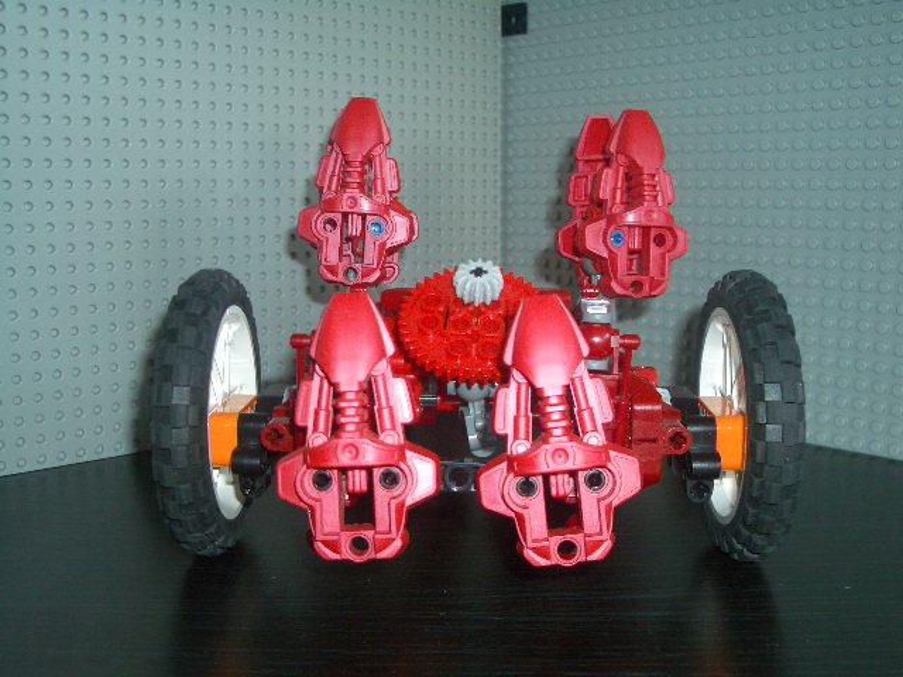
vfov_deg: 35.1
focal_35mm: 41
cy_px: 338
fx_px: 1070
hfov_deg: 45.8
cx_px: 452
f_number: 2.8
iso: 100
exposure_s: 1/60
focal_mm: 6.8
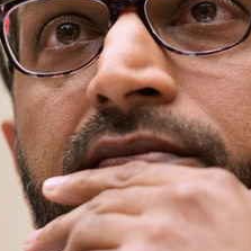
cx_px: 189
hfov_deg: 3.1
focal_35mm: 567
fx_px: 4651
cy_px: 107
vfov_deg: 3.1
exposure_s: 1/500
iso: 2000
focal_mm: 194
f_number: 2.8
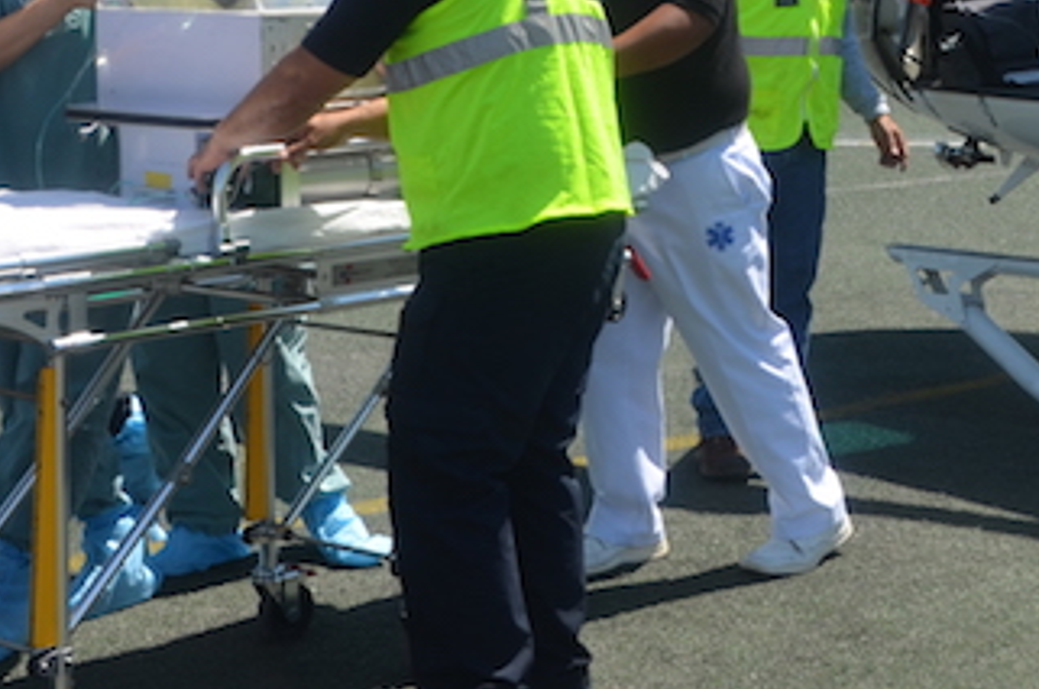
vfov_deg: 15.8
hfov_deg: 23.9
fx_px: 2421
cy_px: -29
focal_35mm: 84
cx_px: 806
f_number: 8
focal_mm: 18
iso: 100
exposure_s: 1/250
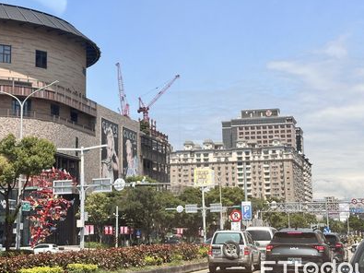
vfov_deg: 20.1
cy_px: 80
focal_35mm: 73
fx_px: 767
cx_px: 152
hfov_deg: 26.6
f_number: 1.78
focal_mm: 6.86
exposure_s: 1/2203
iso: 64
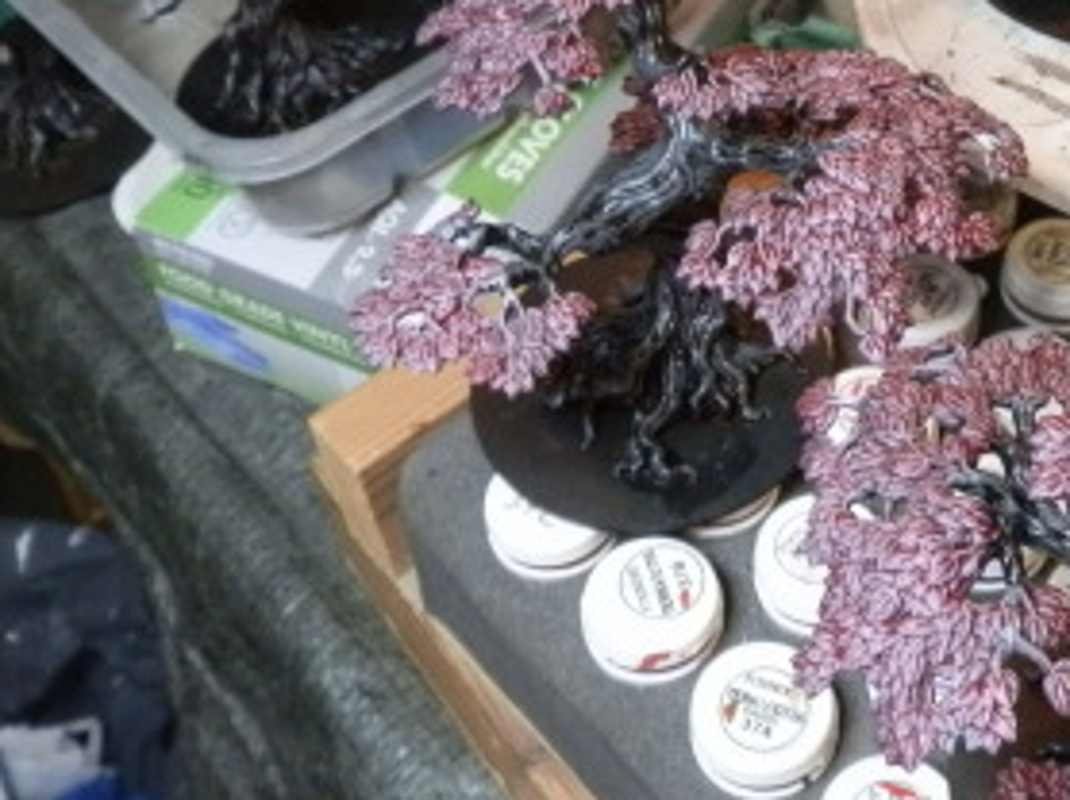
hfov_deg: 35.0
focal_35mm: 54
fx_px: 1668
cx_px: 770
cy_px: 150
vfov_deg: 26.5
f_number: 3.1
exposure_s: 1/60
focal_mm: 5
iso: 400
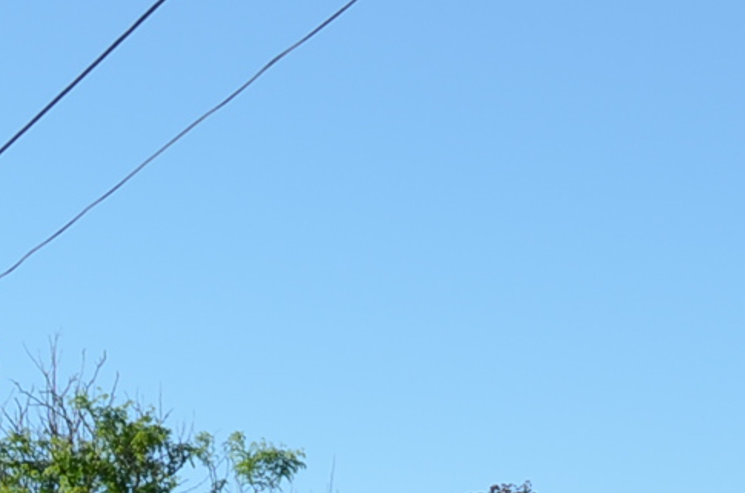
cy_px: 1057
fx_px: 3778
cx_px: 1046
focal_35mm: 183
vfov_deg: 7.1
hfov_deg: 10.9
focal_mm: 24
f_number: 8
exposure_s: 1/250
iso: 110
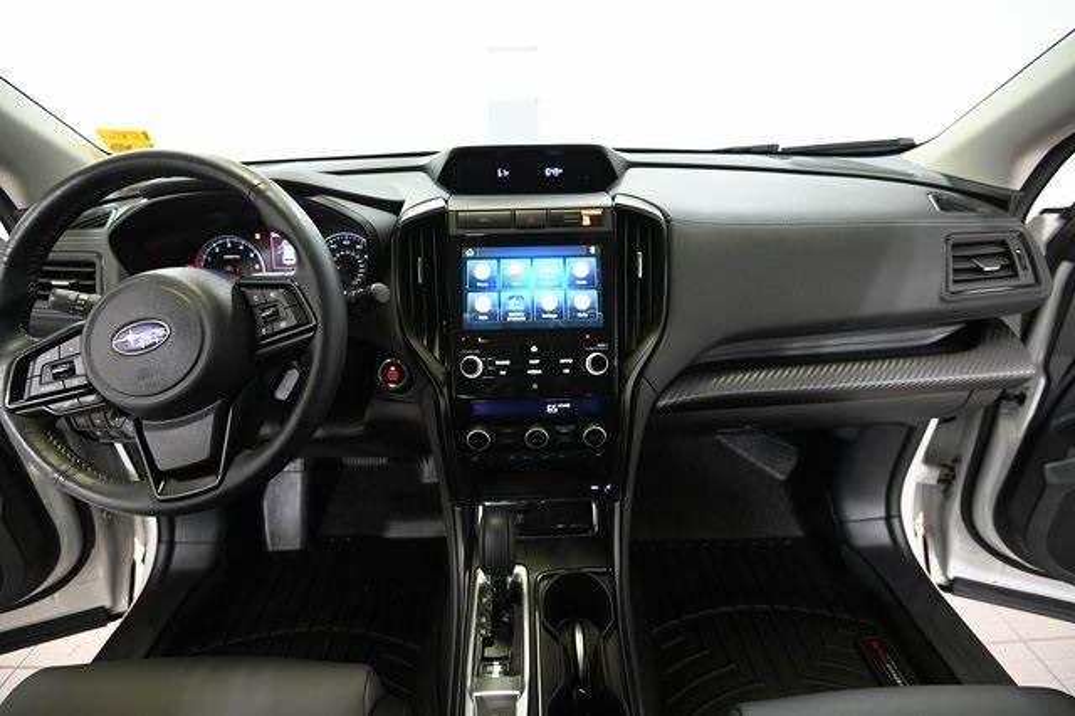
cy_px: 358
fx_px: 478
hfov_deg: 96.8
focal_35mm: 16
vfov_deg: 73.7
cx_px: 538
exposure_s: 1/30
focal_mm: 16
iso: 1250
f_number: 4
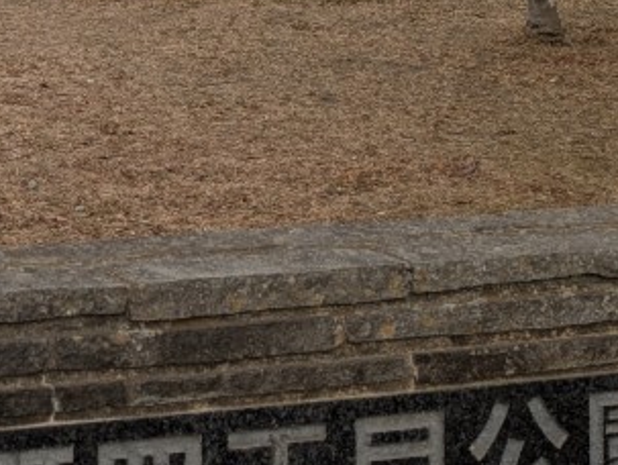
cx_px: -275
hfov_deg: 20.9
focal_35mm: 81
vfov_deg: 17.3
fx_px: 1448
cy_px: -122
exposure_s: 1/324
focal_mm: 4.53
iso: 31
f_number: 1.7
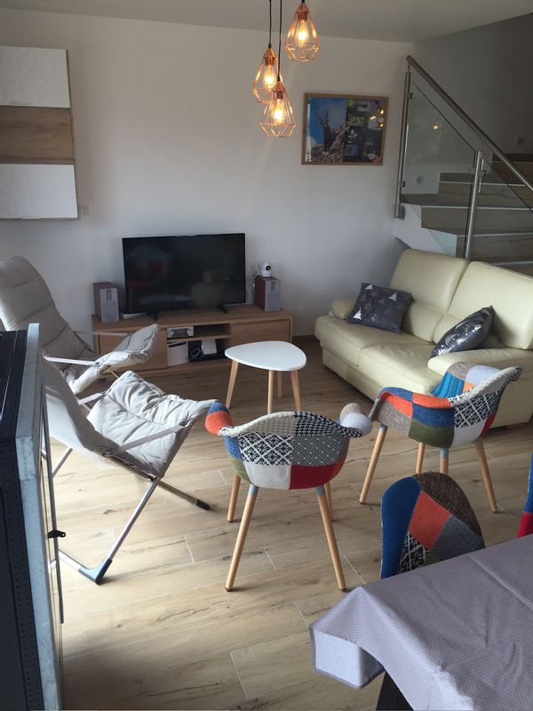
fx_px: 595
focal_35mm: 29
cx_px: 266
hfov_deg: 48.2
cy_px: 356
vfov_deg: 61.7
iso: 40
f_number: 2.2
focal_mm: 4.15
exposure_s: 1/100
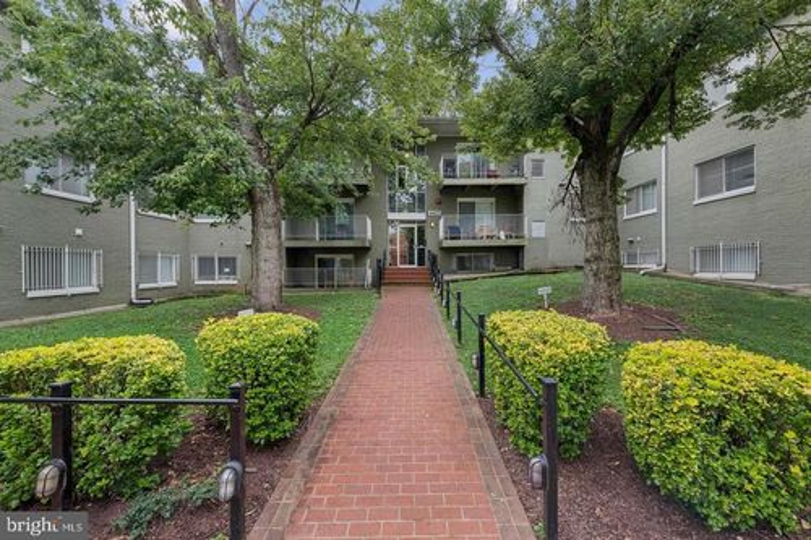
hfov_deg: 104.3
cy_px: 270
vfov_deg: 81.2
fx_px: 315
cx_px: 406
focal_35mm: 14
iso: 320
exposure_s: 1/80
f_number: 10
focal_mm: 14
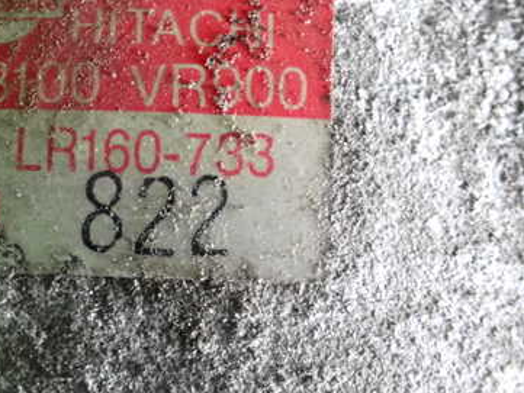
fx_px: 1787
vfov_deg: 12.6
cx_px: 91
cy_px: 152
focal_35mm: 118
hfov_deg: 16.5
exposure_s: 1/80
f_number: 3.9
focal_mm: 12.73
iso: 2000
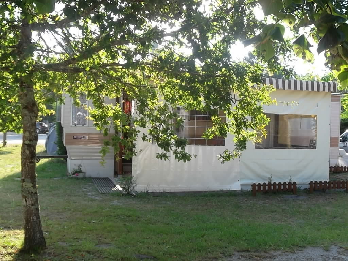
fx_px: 442
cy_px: 130
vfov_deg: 32.9
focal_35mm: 44
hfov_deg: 42.9
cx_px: 174
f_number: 4.5
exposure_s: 1/90
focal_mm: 7.8
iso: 80
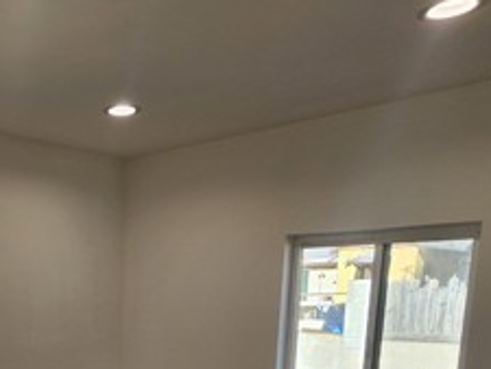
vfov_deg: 34.0
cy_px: 397
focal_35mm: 37
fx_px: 525
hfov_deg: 44.5
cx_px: 28
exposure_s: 1/160
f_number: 2.2
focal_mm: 2.2
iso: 50
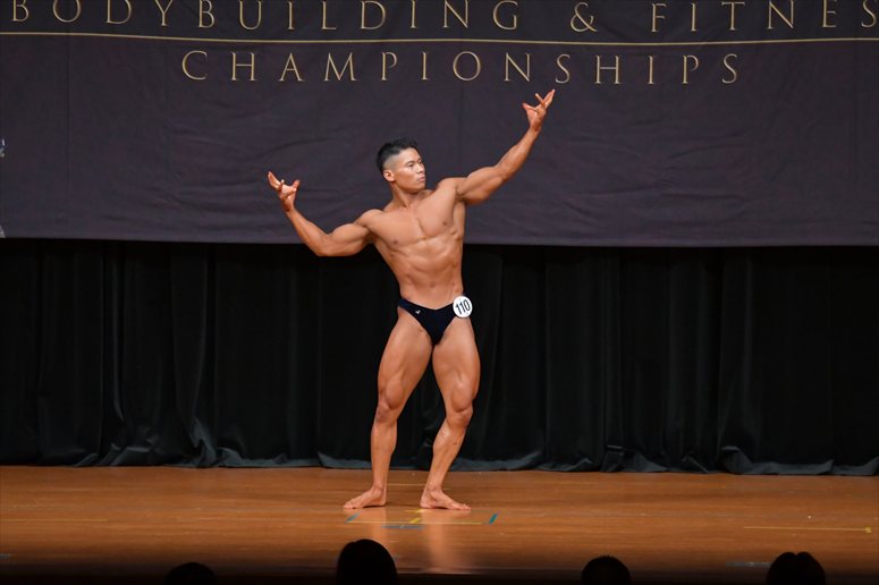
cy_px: 292
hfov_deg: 9.5
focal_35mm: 217
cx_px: 440
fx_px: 5296
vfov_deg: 6.3
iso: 4000
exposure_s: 1/400
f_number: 5.6
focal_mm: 145
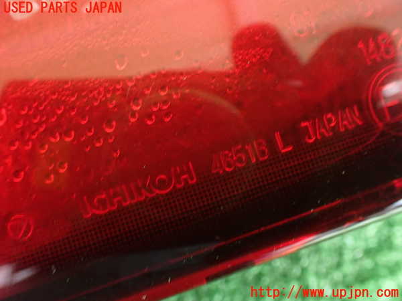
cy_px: 150
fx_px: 348
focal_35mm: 30
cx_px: 201
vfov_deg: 46.8
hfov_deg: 60.0
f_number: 2.3
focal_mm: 5.4
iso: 800
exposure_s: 1/30
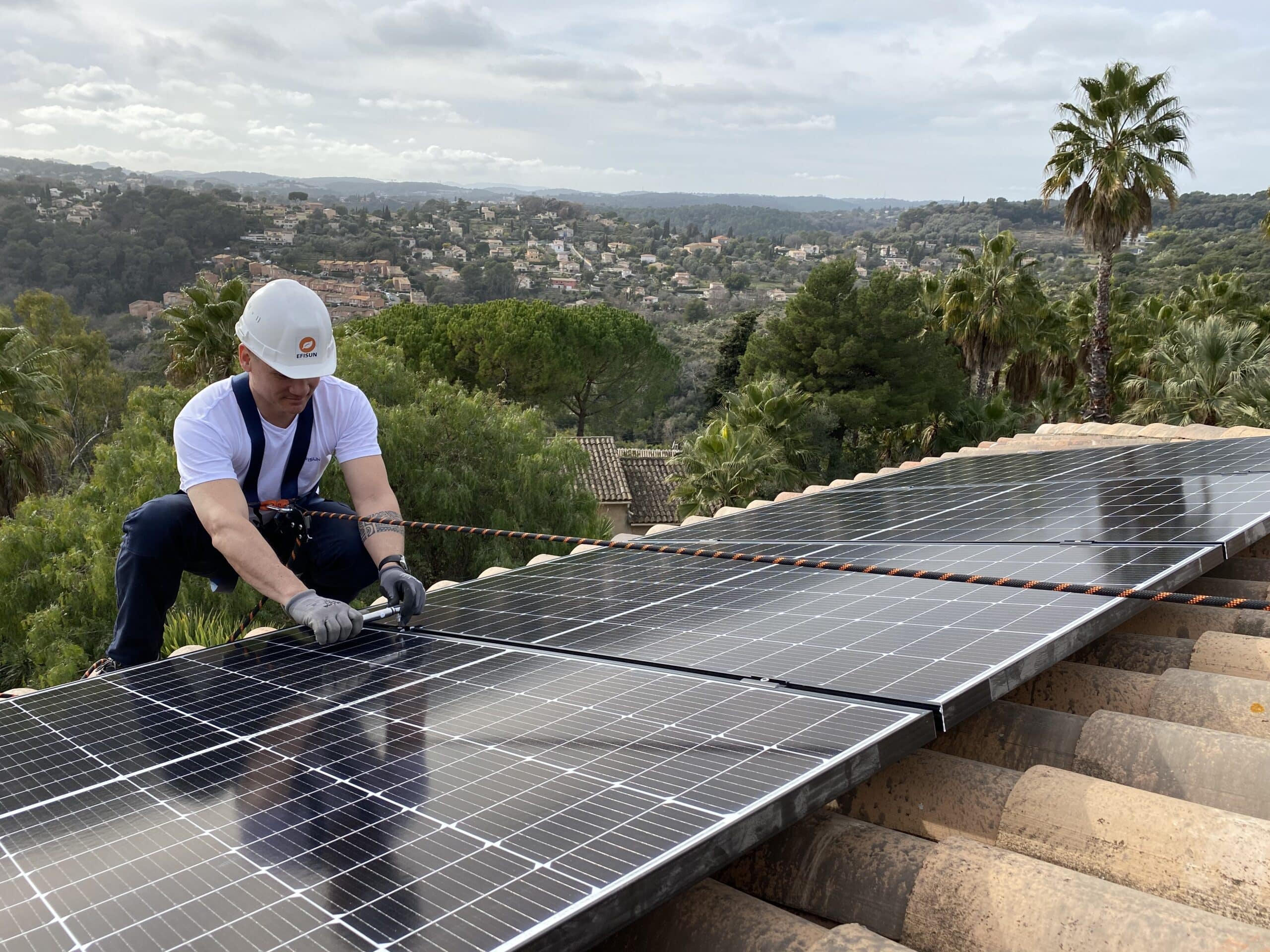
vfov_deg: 53.1
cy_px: 476
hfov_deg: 67.3
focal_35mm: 26
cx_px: 635
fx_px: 954
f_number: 1.8
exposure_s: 1/1754
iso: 32
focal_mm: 4.25
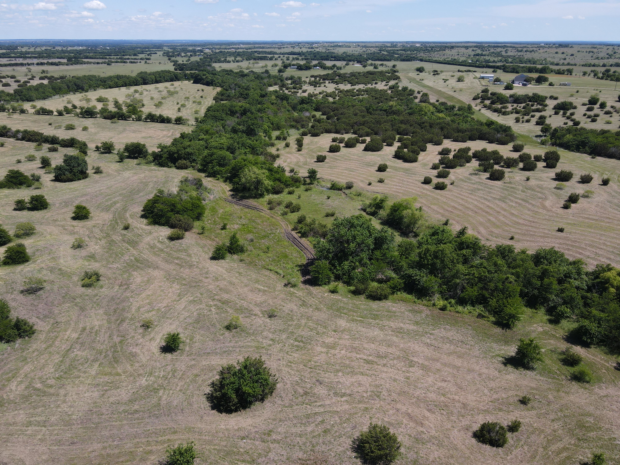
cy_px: 232
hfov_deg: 71.6
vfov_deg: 56.8
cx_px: 310
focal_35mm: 24
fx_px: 430
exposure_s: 1/640
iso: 100
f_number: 2.8
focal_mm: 4.5
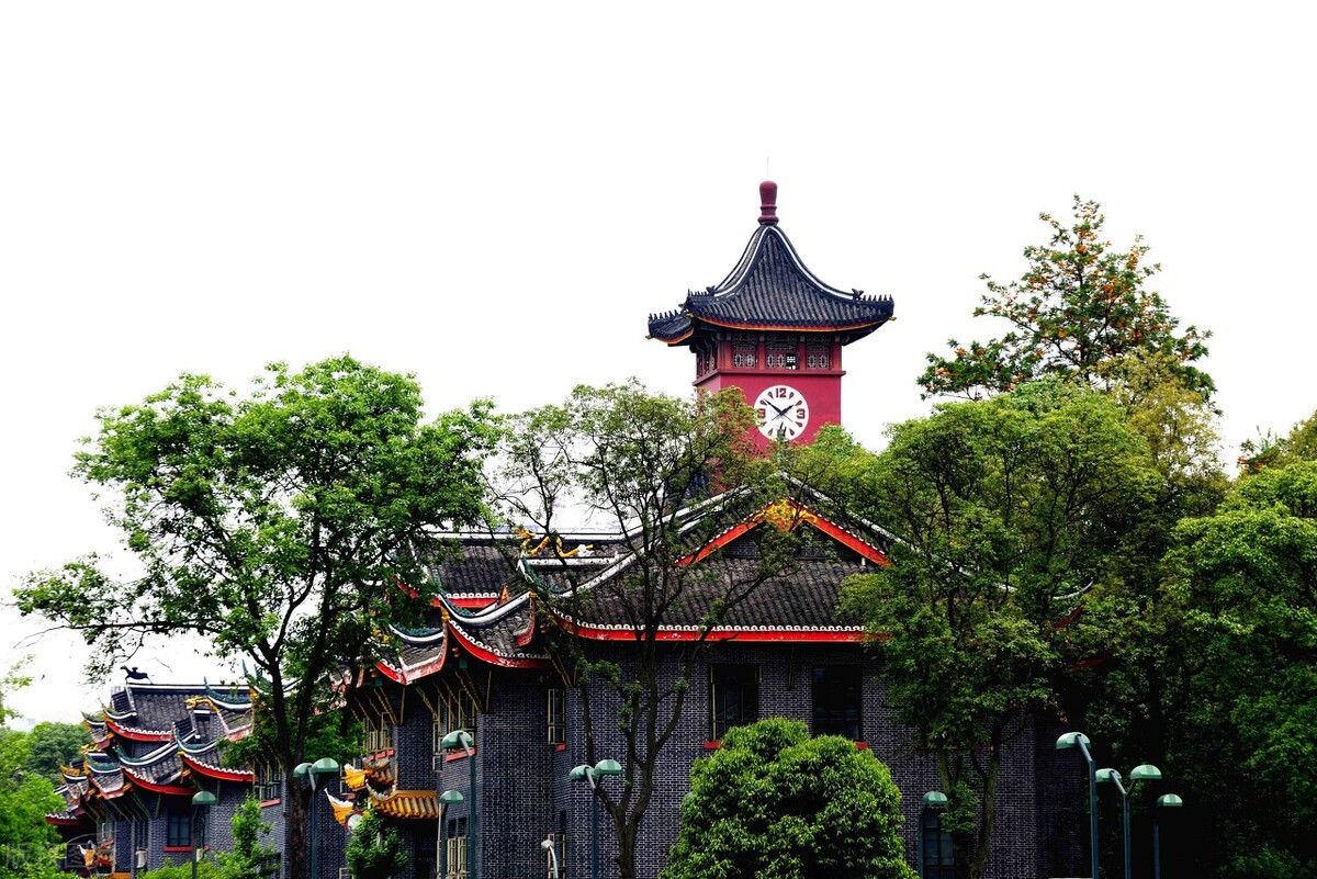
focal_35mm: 170
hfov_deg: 12.1
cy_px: 440
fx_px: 6221
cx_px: 658
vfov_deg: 8.1
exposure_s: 1/80
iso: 100
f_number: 10
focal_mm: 170
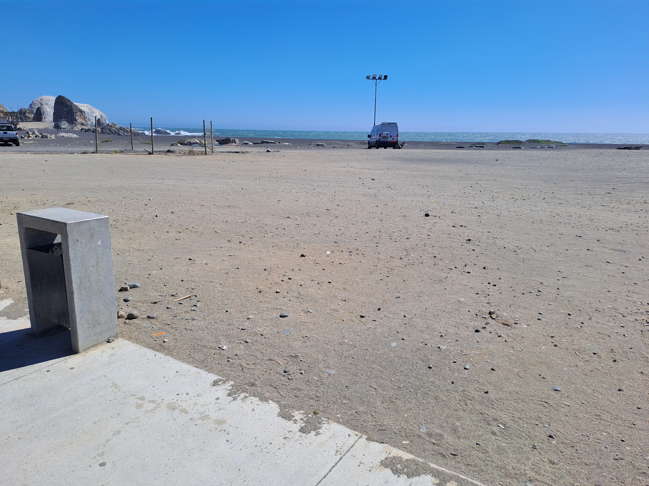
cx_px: 324
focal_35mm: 25
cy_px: 243
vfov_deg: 54.9
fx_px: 469
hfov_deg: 69.4
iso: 32
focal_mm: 4.65
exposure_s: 1/1715
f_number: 1.8
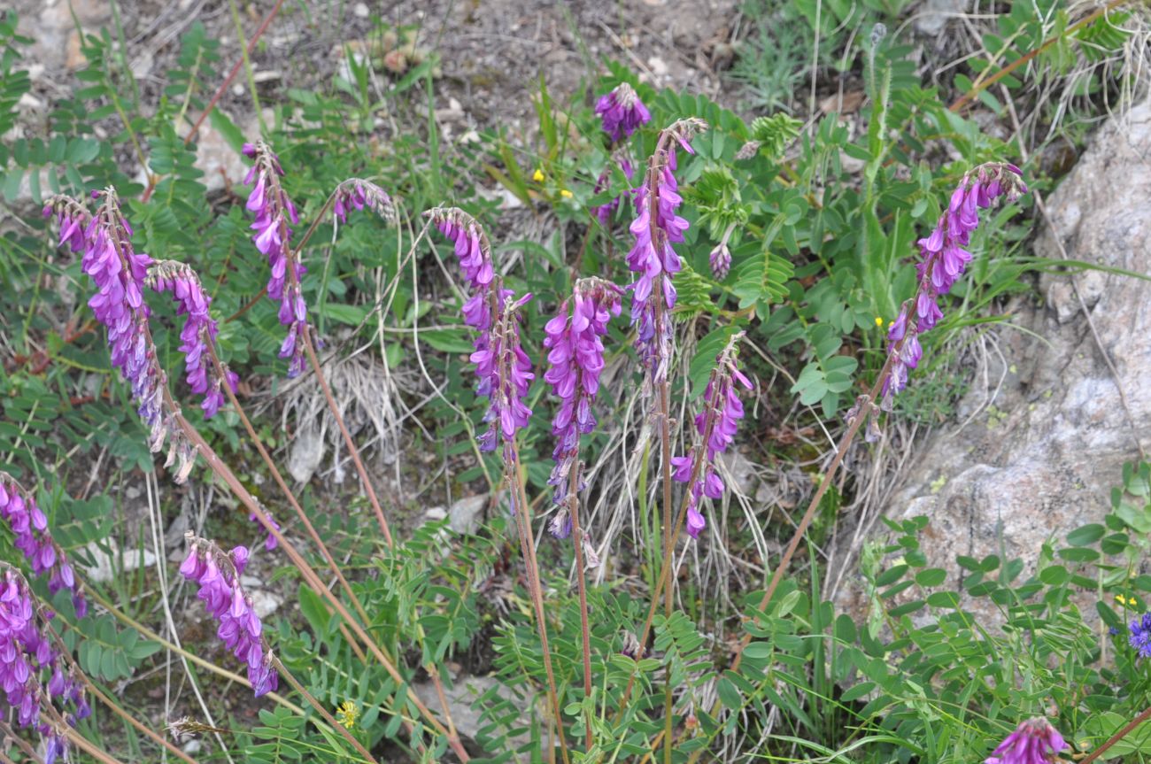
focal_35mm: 66
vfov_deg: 20.6
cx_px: 576
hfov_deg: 30.6
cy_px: 382
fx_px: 2107
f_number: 6.3
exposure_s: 1/160
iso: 400
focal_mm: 44
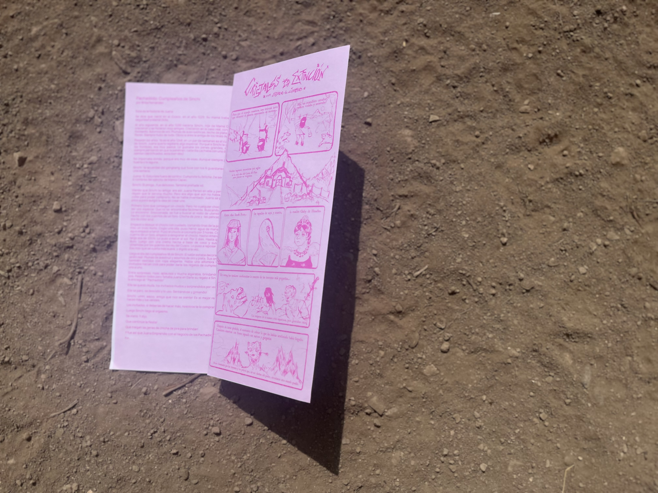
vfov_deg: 53.1
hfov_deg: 67.3
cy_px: 246
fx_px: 494
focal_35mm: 26
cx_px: 329
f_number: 1.6
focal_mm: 5.1
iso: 50
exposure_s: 1/15152
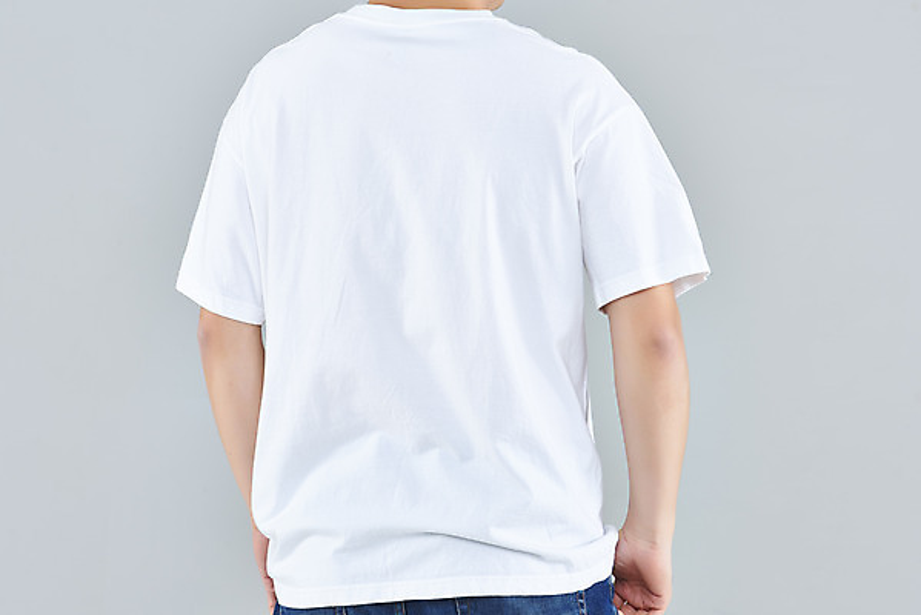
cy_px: 308
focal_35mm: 116
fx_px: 2969
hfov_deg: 17.6
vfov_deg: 11.8
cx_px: 460
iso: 100
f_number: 16
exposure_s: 1/125
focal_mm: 116
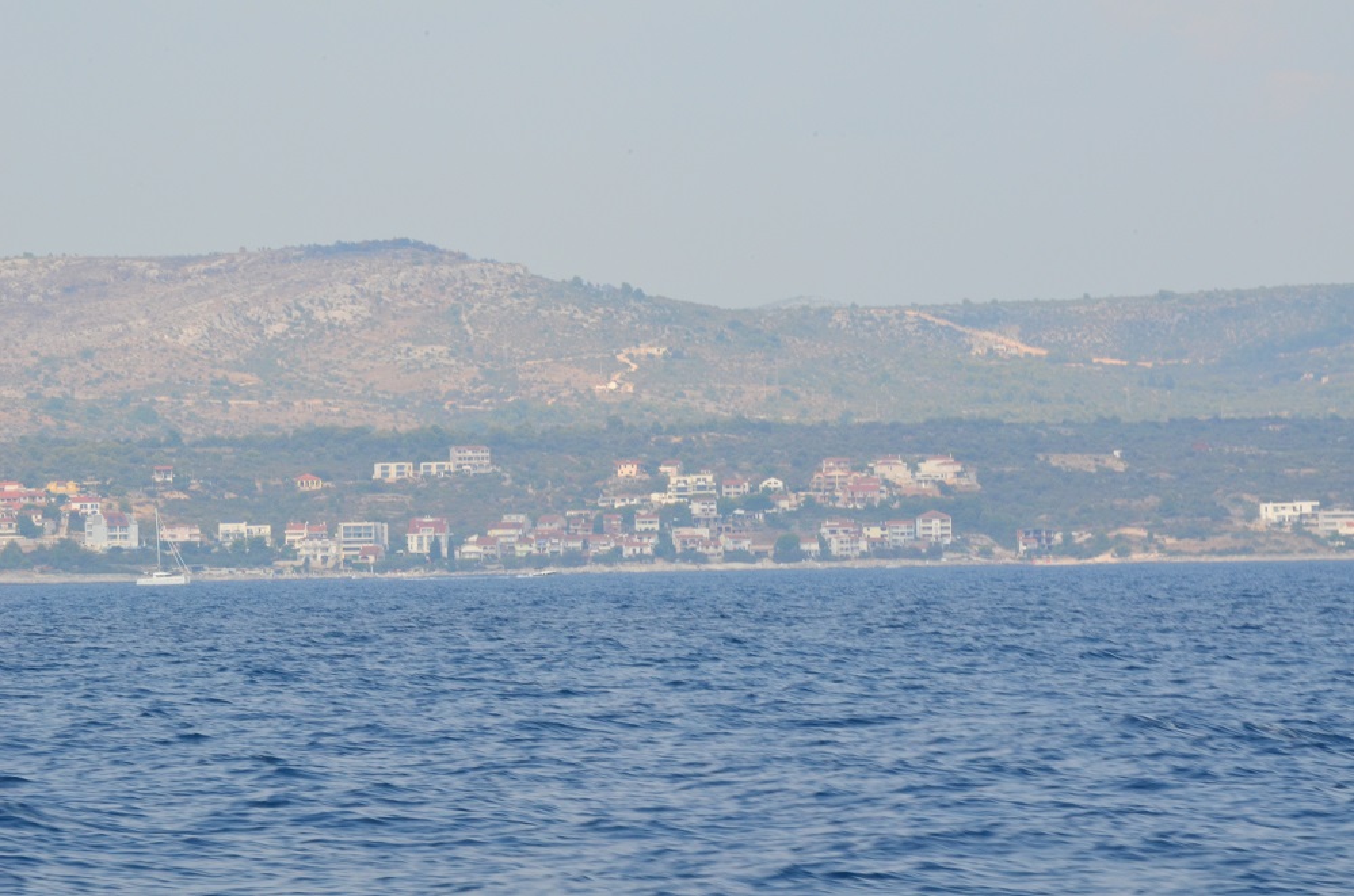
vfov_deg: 6.3
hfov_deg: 9.5
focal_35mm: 218
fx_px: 8161
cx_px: 677
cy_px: 448
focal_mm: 145
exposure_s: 1/60
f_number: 36
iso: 500
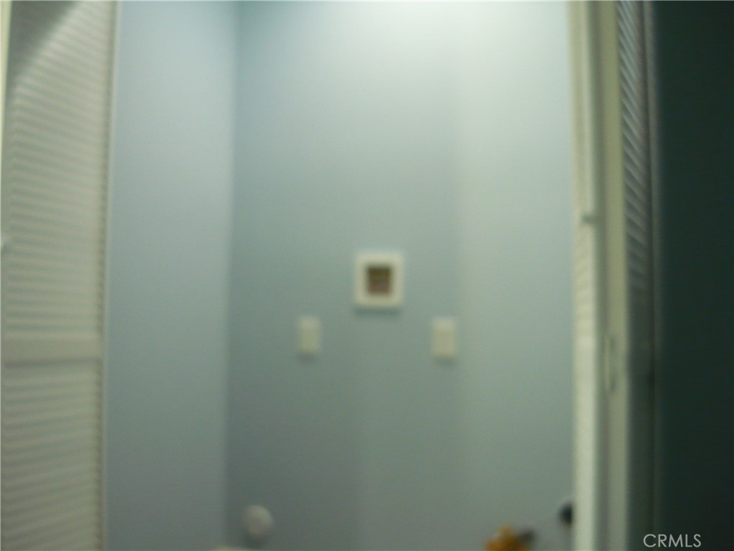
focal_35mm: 33
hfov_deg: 55.4
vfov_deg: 42.9
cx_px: 367
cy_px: 276
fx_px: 700
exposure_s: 1/30
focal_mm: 5.5
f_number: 2.8
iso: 250
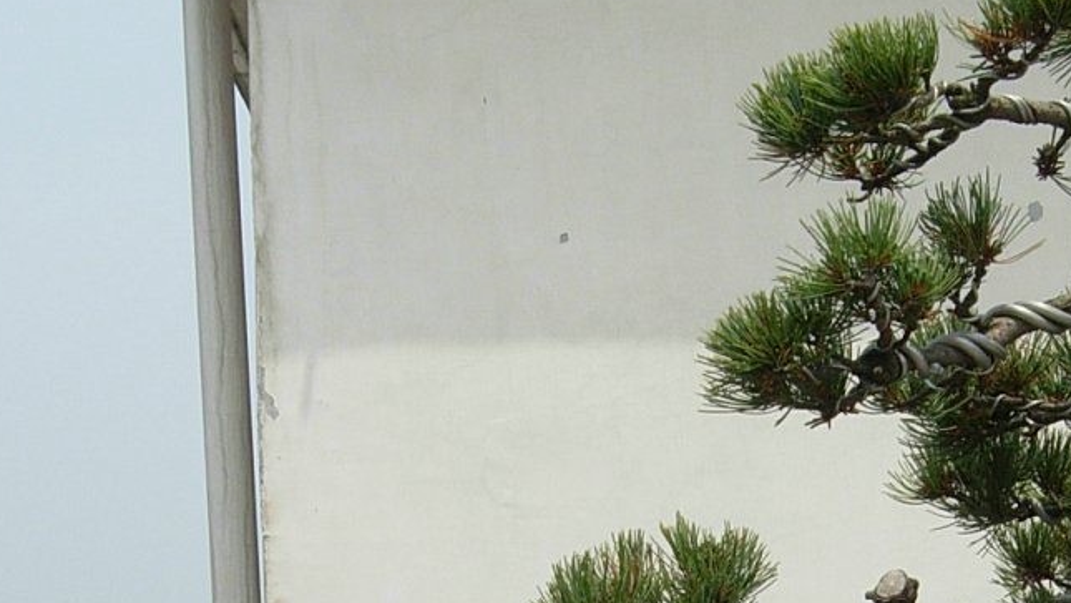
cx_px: 742
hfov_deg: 21.5
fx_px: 2812
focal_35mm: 99
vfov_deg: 11.9
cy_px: 783
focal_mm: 7.5
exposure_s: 1/395
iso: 50
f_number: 6.1
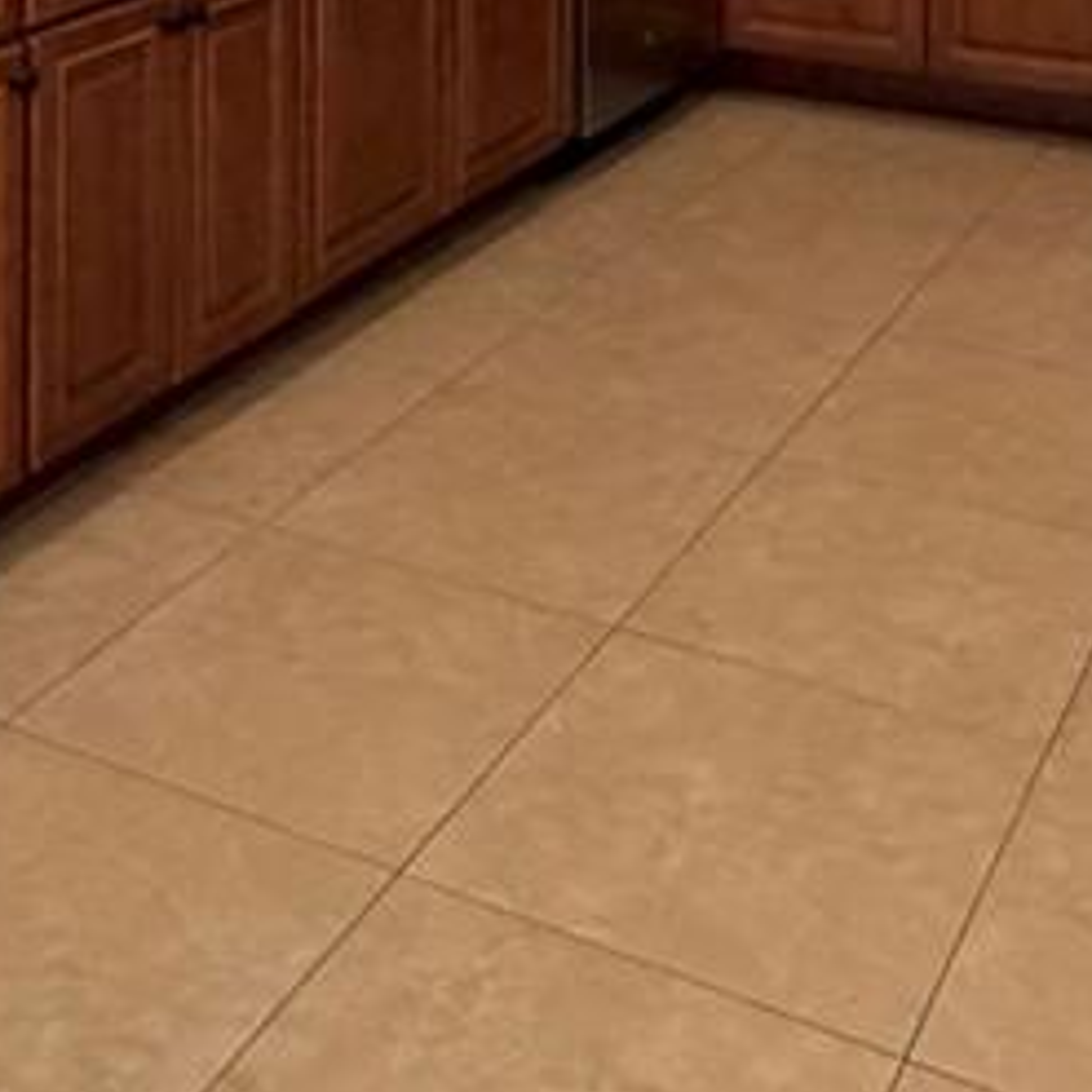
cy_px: -464
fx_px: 2141
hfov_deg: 28.5
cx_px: 442
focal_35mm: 60
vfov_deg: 23.8
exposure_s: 1/120
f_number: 2.2
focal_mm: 2.22
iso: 250
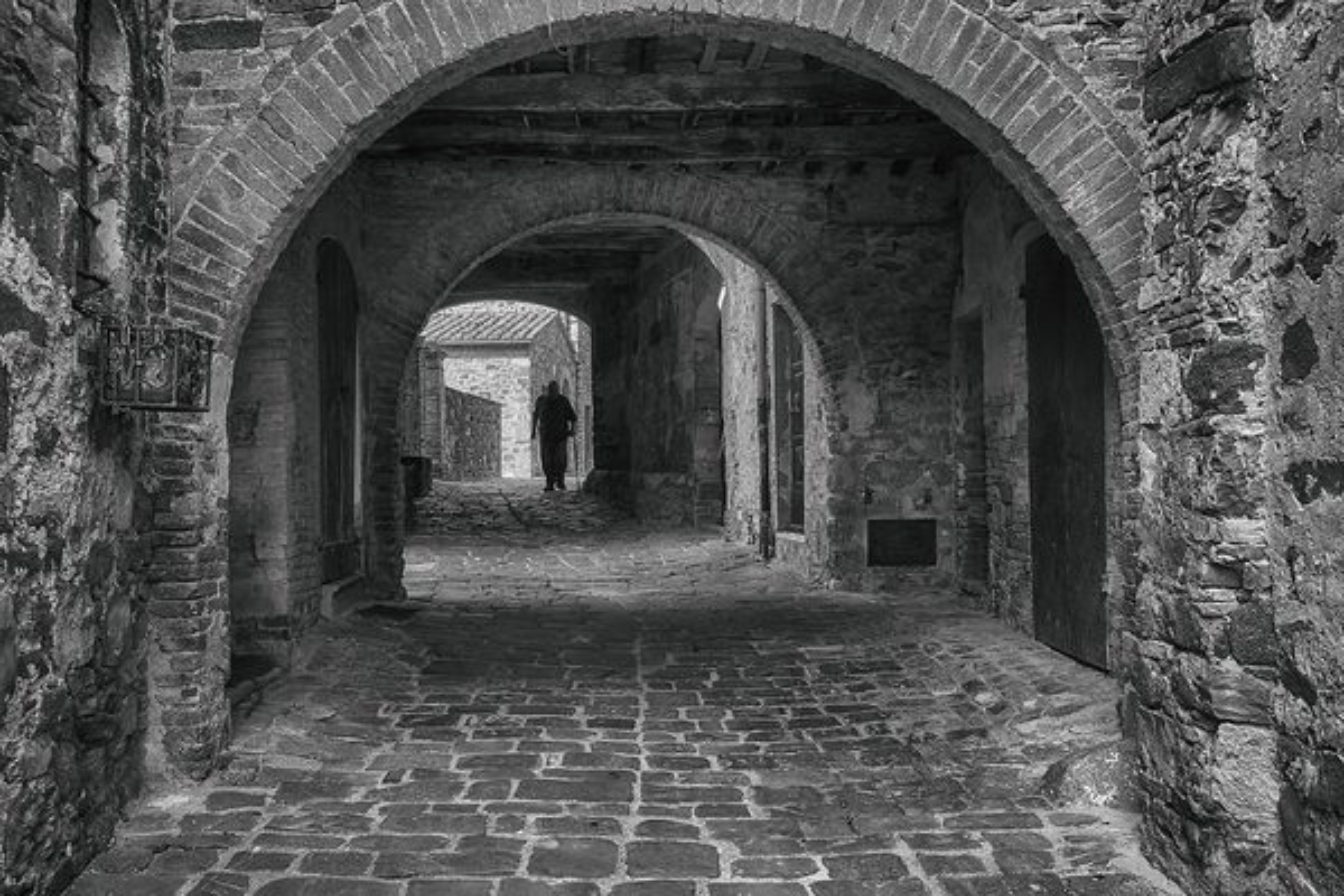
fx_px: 1269
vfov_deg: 38.9
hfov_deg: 55.8
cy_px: 448
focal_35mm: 34
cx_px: 672
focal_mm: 34
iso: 640
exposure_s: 1/125
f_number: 5.6
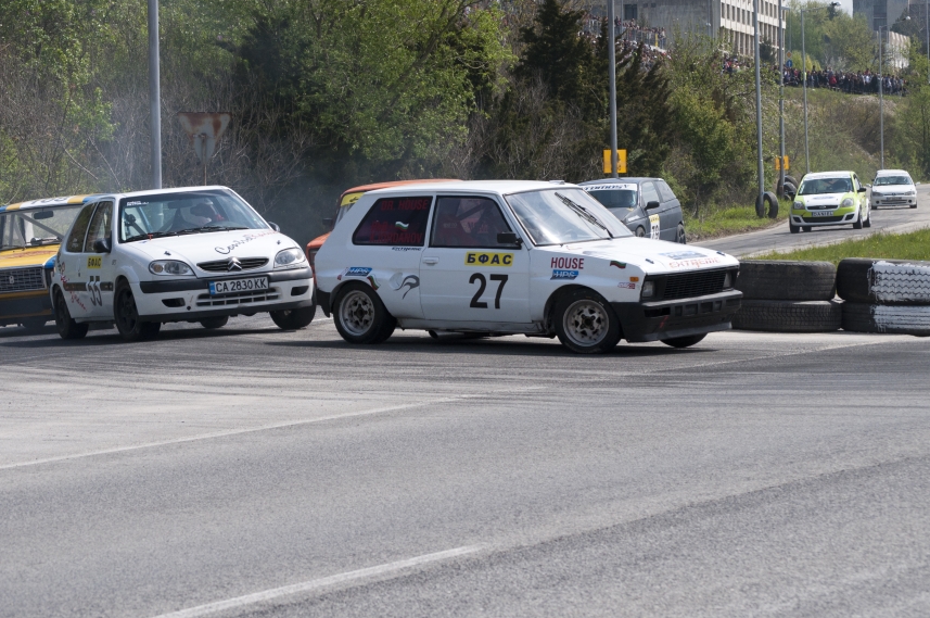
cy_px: 257
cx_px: 488
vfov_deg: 10.6
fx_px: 3328
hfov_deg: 15.9
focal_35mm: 129
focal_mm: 72
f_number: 8
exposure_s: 1/2000
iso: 400
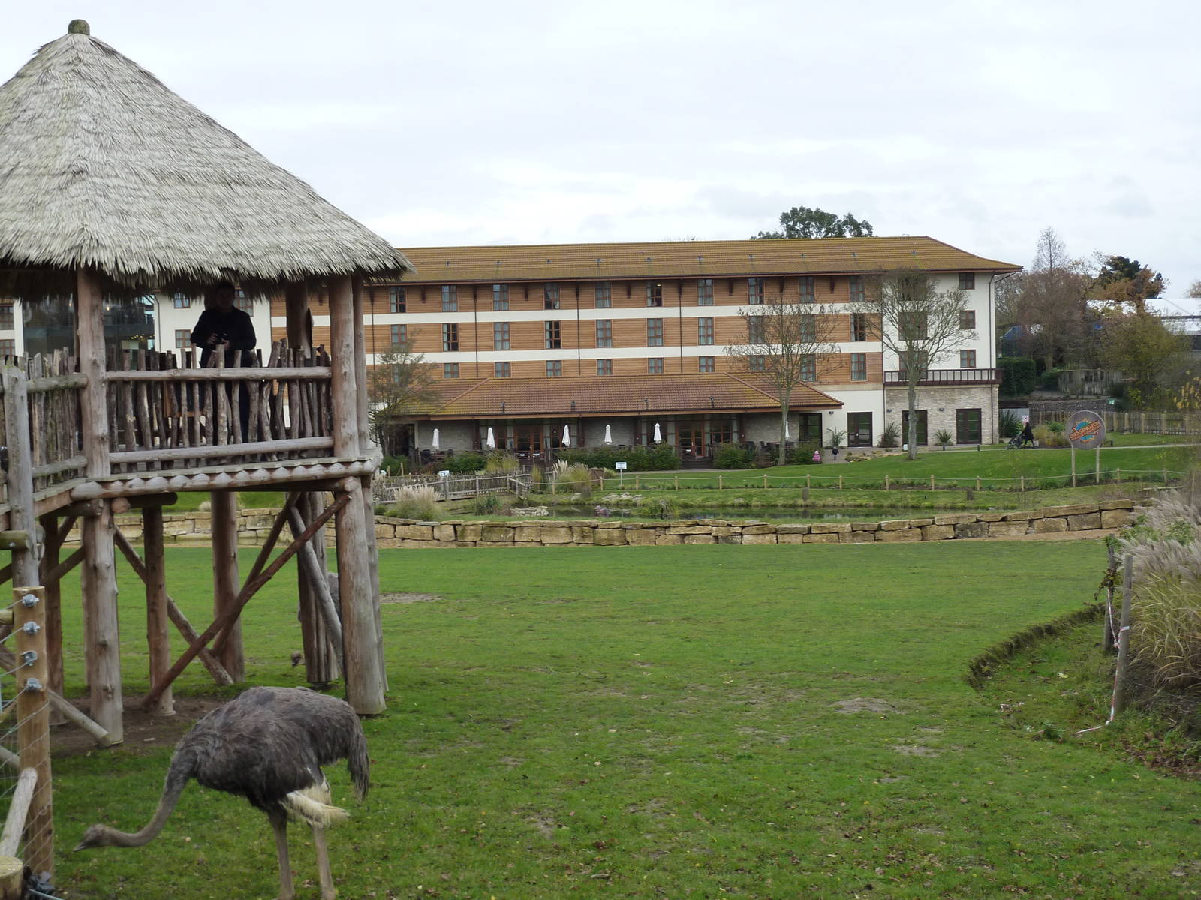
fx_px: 1665
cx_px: 600
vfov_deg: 30.3
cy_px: 450
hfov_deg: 39.7
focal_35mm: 48
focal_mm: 7.9
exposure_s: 1/50
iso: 125
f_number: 3.8
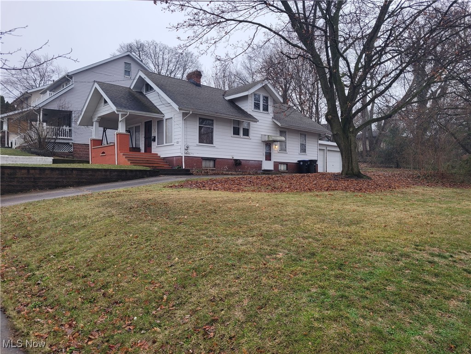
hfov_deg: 67.3
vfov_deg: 53.1
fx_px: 354
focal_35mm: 26
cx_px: 236
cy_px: 177
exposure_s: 1/120
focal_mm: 5.4
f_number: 1.8
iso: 50
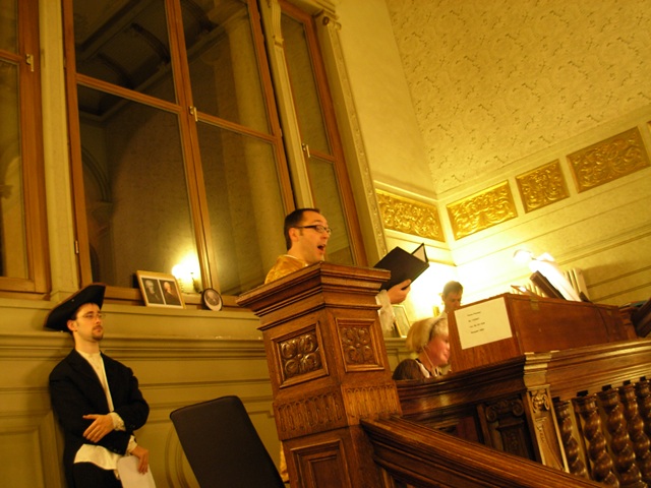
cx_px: 326
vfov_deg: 37.7
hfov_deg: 49.0
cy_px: 244
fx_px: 715
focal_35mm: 38
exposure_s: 1/4
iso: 188
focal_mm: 6.3
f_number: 2.9
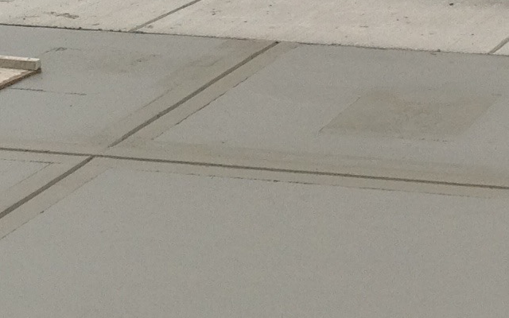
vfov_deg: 8.6
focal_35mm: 150
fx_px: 2081
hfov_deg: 13.9
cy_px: -113
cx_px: 381
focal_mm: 4.28
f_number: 2.4
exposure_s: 1/131
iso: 50
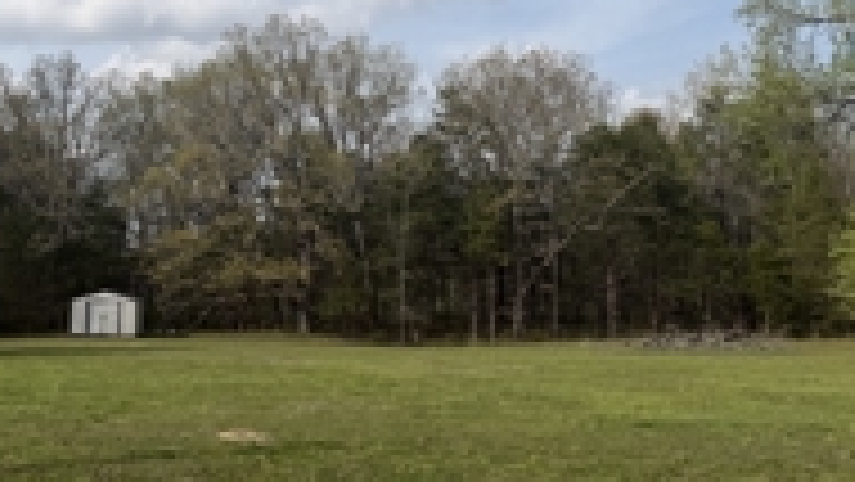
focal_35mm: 55
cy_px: 167
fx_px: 1247
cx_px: 310
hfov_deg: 37.6
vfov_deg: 21.8
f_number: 1.78
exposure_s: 1/6173
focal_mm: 6.76
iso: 80
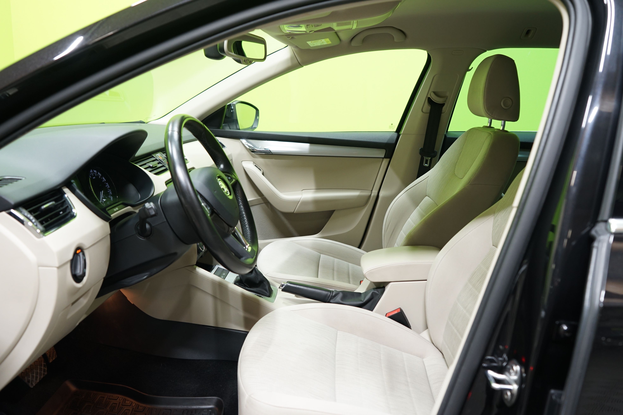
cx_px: 312
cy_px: 208
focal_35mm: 29
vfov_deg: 45.0
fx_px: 502
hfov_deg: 63.7
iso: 800
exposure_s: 1/25
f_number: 4.5
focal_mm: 29
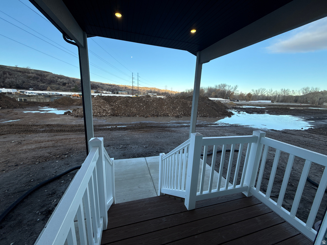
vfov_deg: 85.7
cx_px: 164
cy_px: 122
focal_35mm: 14
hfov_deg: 102.1
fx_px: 132
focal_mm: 2.22
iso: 64
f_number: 2.2
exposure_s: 1/686
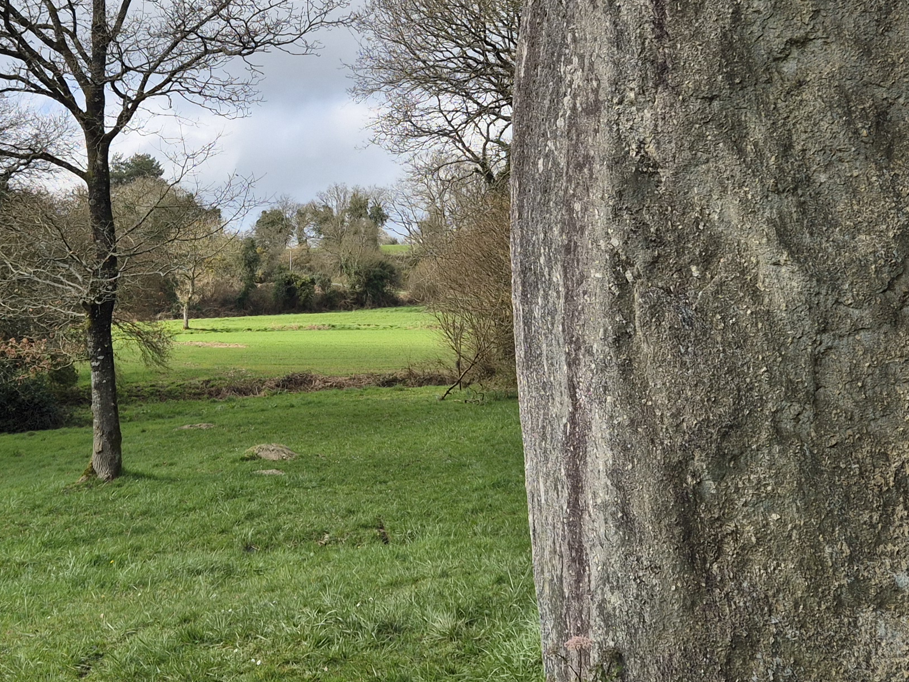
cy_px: 118
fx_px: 1497
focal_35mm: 57
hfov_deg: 33.7
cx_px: 358
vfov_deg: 25.2
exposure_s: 1/1500
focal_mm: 5.4
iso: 25
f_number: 1.8
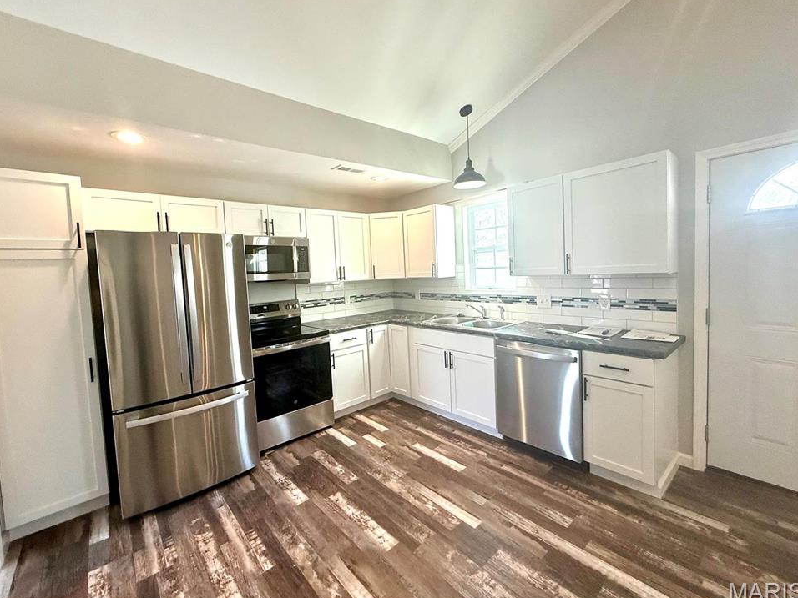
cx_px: 385
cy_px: 289
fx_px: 346
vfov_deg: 81.7
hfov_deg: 98.1
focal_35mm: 15
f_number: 2.2
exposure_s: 1/120
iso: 200
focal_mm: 2.22
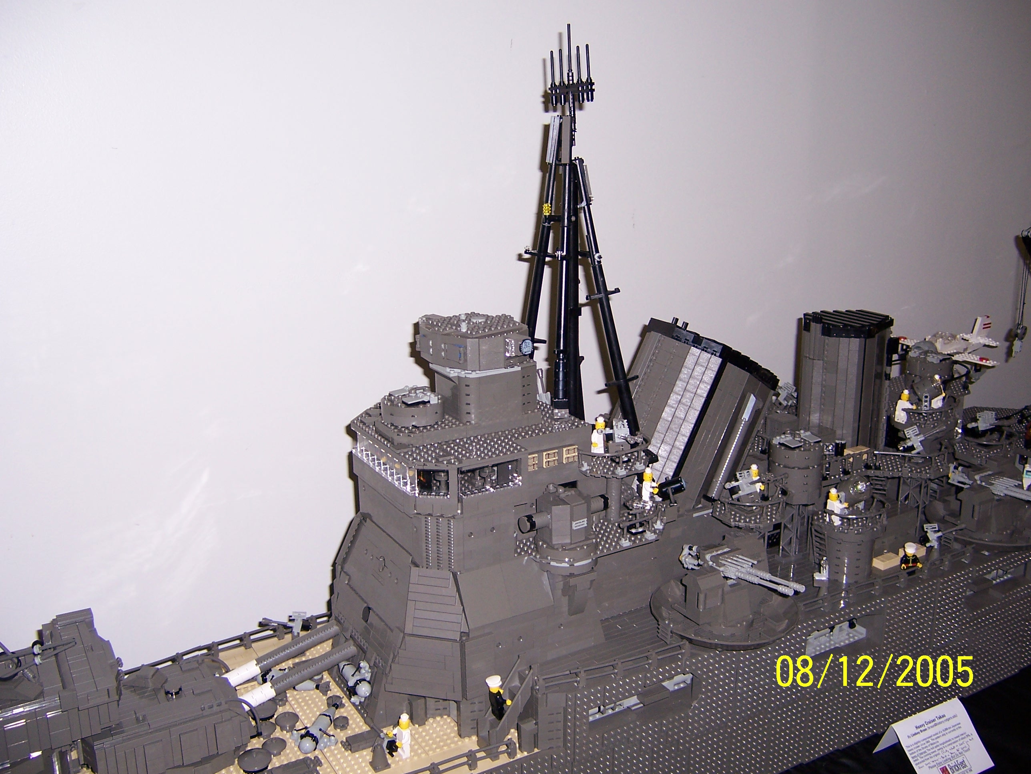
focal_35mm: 33
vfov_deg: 42.9
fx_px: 983
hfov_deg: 55.4
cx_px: 516
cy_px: 387
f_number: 2.8
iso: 80
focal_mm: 5.5
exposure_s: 1/60
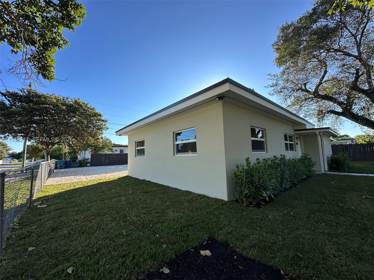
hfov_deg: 102.1
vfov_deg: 85.7
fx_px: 151
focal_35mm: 14
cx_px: 187
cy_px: 140
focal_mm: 2.22
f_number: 2.2
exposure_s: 1/690
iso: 40
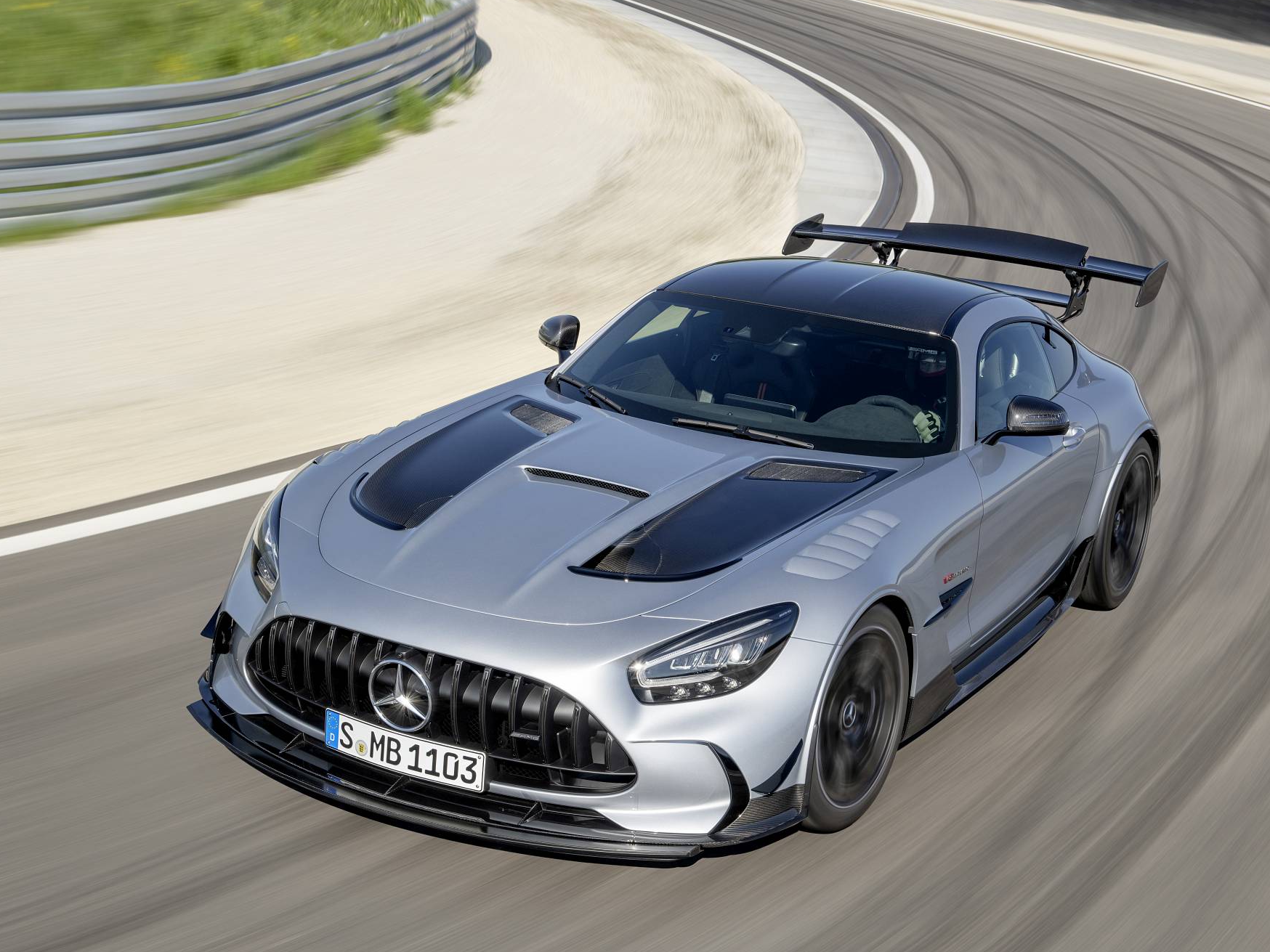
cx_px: 676
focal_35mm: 55
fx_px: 2018
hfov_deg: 34.9
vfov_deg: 26.6
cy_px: 475
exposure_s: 1/160
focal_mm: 50
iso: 100
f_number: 11
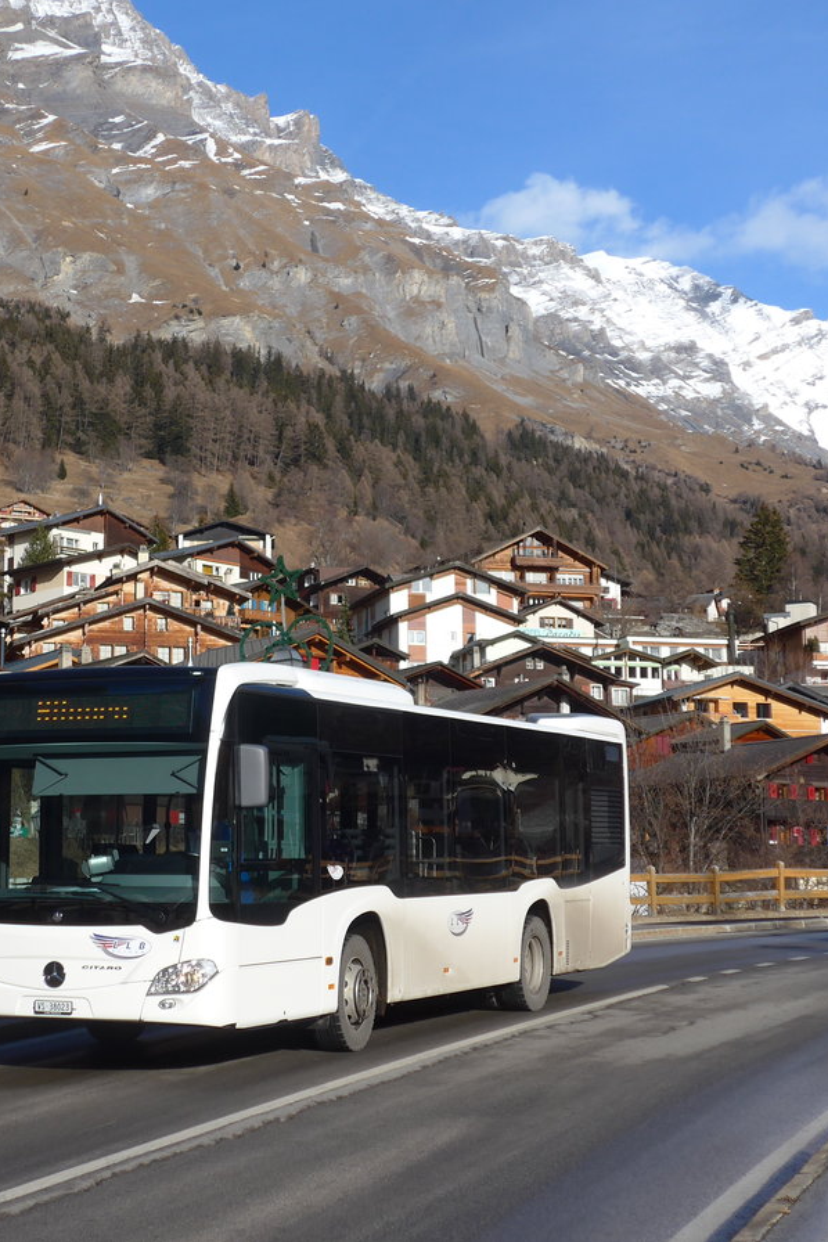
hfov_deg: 21.2
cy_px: 622
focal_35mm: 64
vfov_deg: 31.4
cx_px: 314
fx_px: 2208
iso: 80
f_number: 3
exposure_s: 1/1300
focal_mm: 9.5
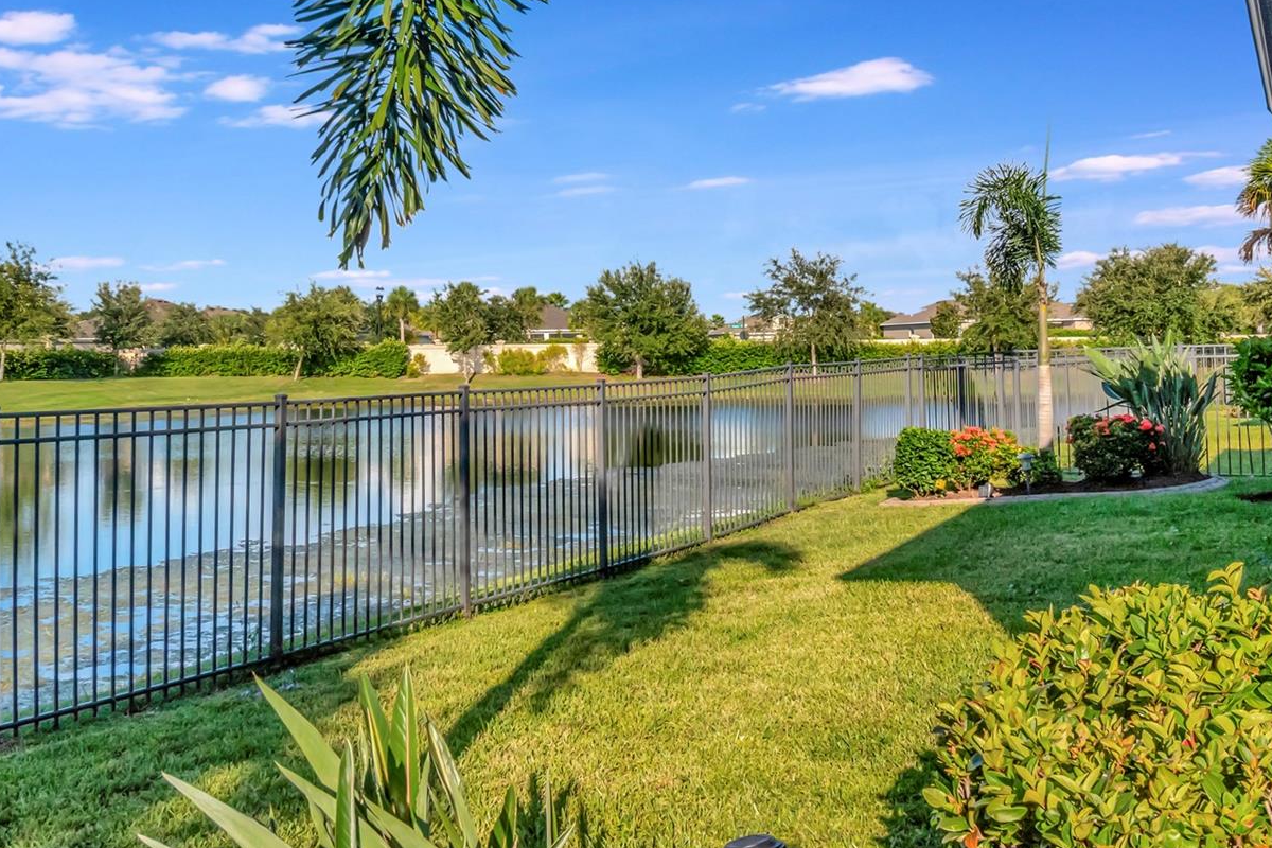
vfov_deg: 33.3
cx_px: 537
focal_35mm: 40
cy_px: 350
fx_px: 1413
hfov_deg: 48.3
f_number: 11
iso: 1000
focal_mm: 20
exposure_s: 1/1250
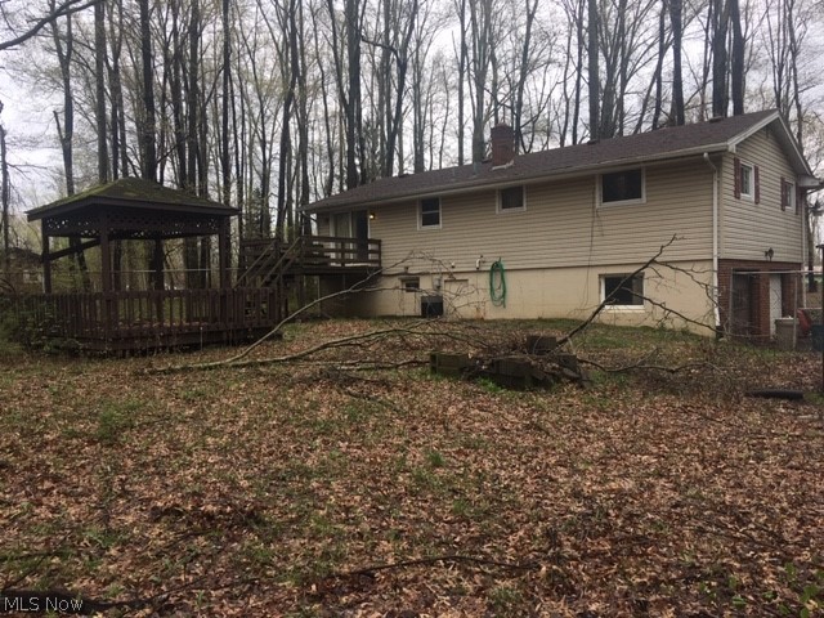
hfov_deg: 61.7
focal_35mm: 29
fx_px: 690
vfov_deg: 48.2
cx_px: 412
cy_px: 309
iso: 25
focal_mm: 4.15
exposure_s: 1/582
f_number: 2.2
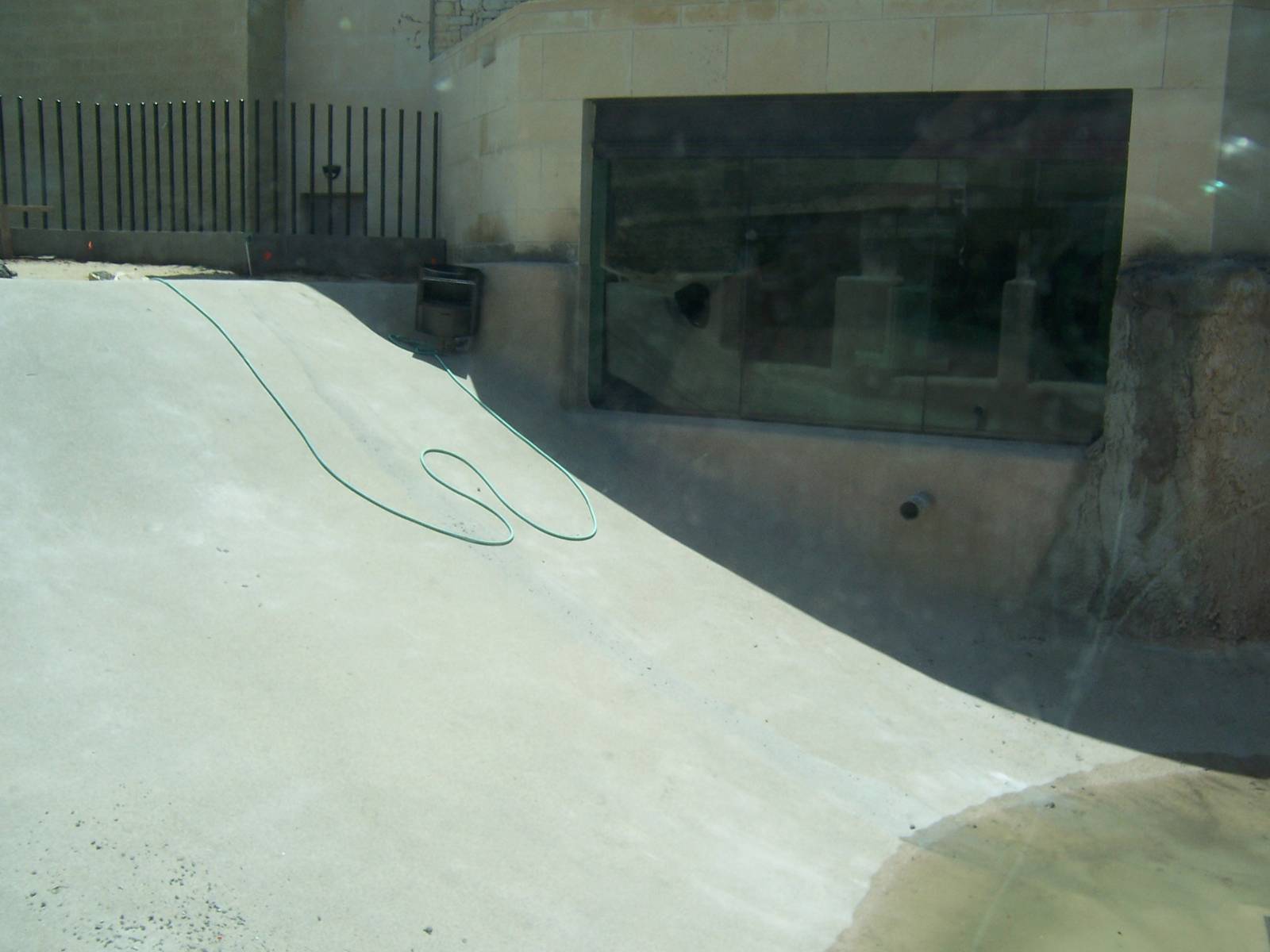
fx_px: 1211
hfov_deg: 55.4
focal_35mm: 33
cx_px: 635
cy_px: 476
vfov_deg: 42.9
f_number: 3.4
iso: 80
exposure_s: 1/1000
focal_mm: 5.5
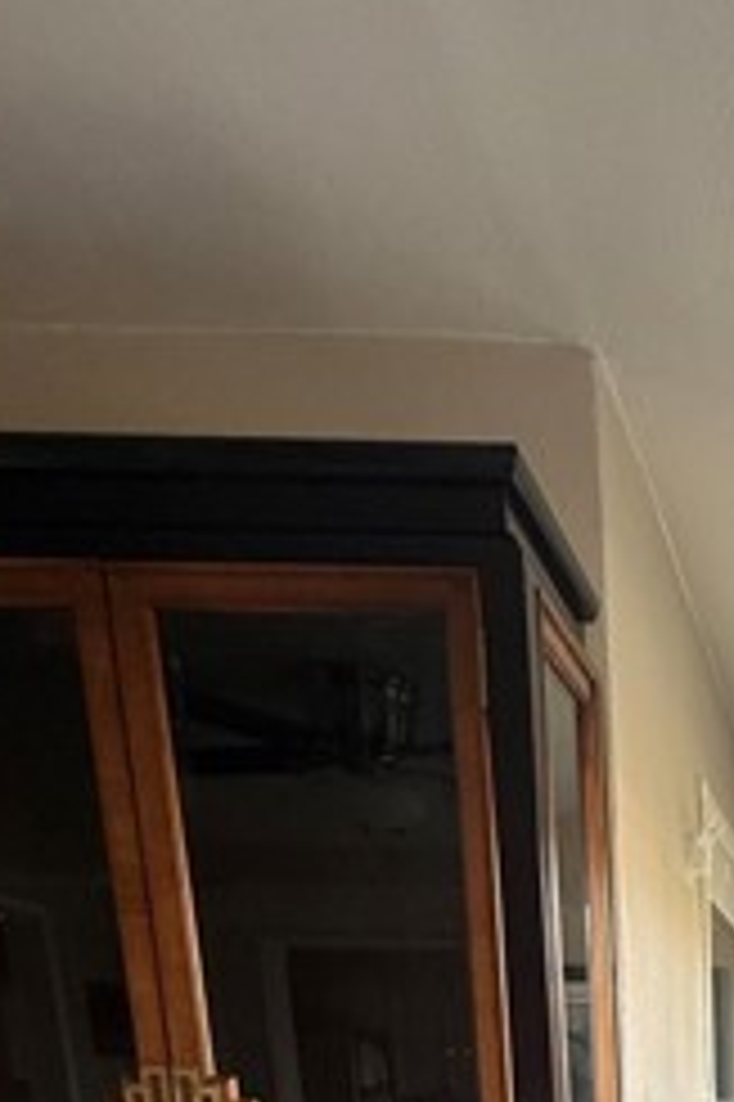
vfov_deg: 35.8
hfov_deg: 30.1
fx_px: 1164
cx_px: 874
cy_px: 1403
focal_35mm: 38
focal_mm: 2.22
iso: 200
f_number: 2.2
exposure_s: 1/99
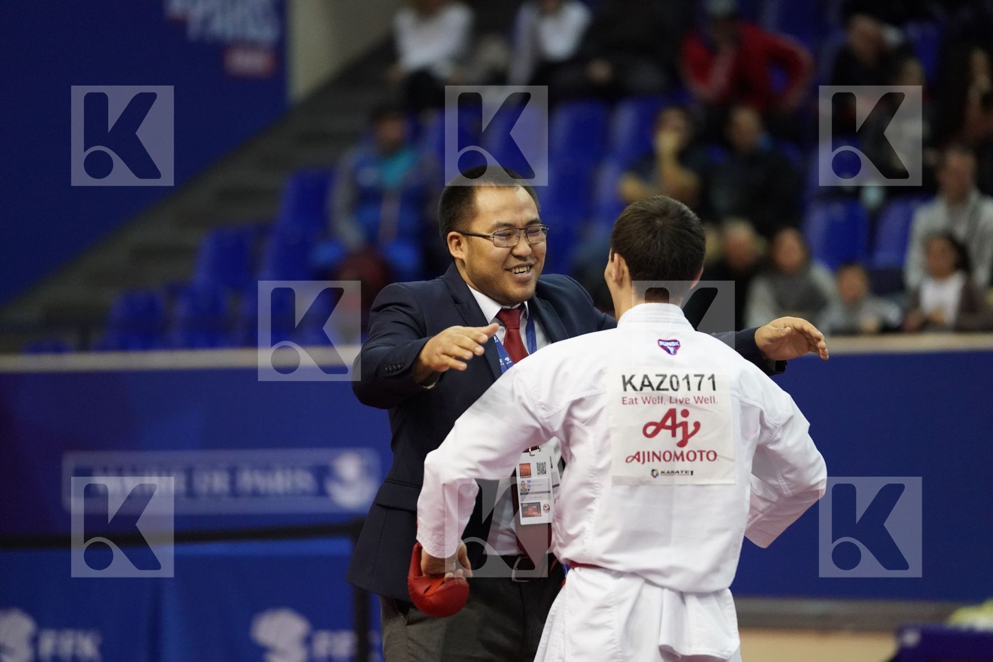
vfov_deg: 6.9
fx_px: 5516
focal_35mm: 200
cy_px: 331
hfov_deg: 10.3
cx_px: 496
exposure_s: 1/1000
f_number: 2.8
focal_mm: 200
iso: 6400
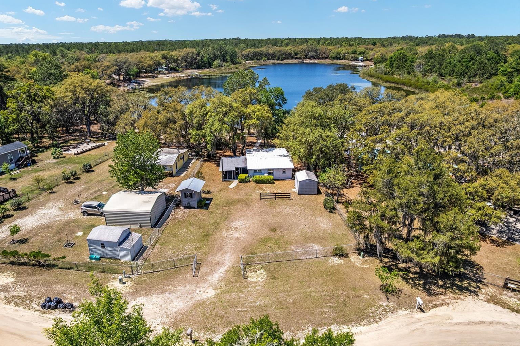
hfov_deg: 76.1
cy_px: 167
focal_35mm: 23
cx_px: 249
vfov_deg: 55.1
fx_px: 332
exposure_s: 1/2000
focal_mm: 8.38
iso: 120
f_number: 2.8
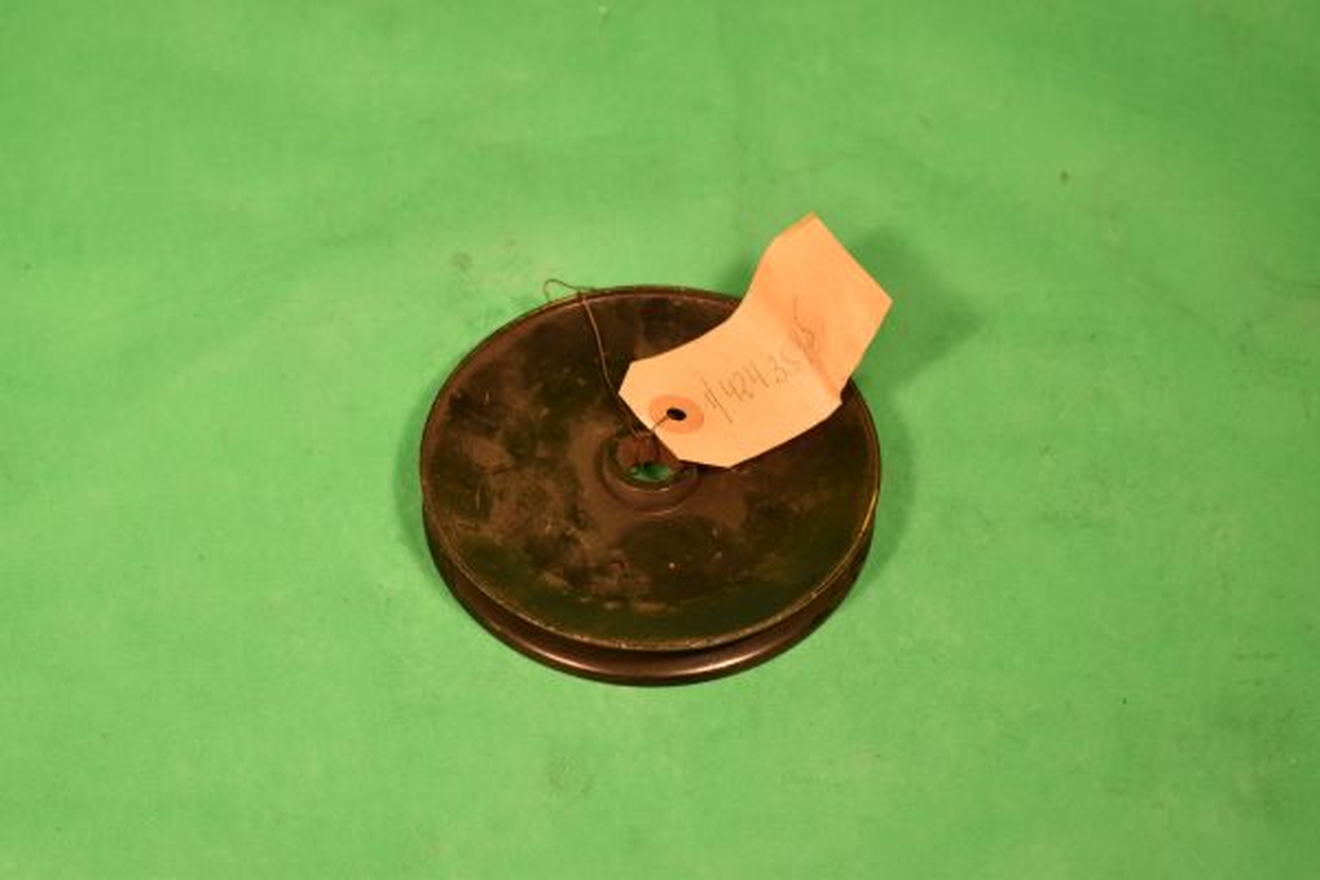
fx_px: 2530
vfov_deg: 19.7
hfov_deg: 29.2
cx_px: 660
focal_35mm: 69
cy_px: 440
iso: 110
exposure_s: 1/80
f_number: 5.6
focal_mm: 46
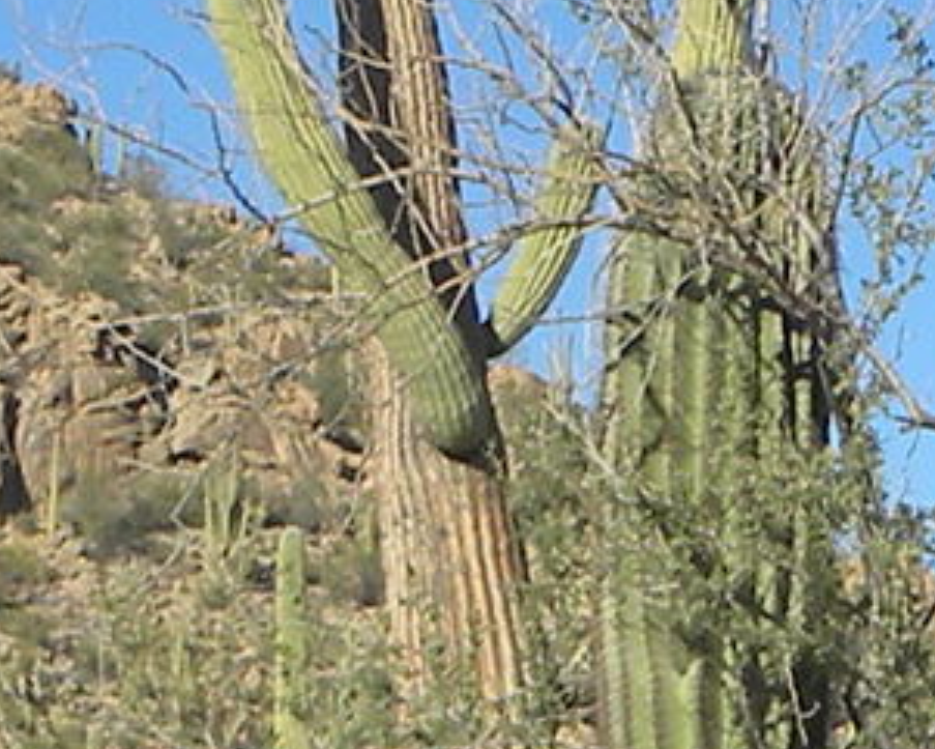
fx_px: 5841
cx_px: 1584
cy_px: -20
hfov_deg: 8.8
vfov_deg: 7.3
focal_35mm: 211
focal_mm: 4.6
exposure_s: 1/314
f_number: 5.6
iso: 64
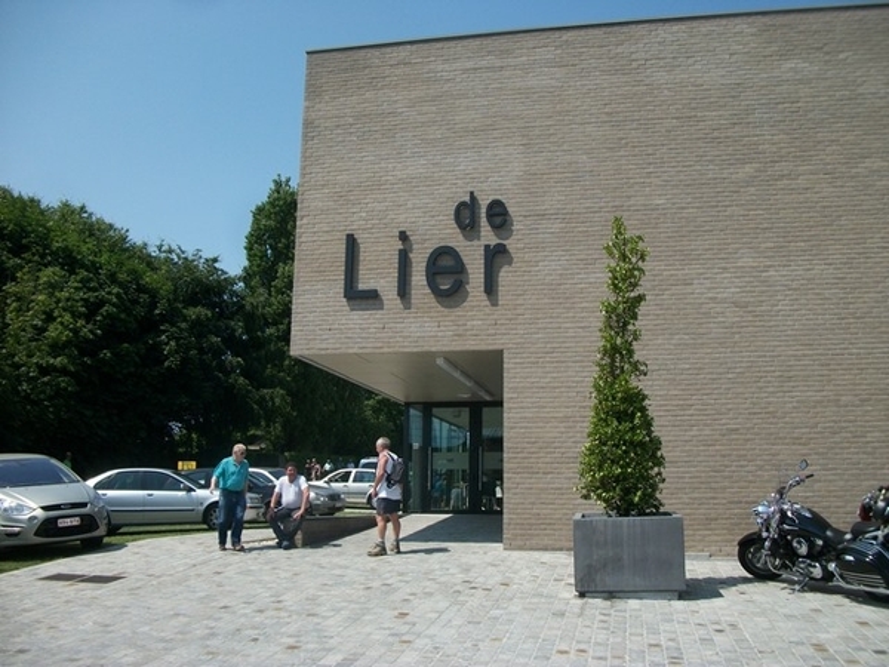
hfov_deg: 56.8
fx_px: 822
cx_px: 444
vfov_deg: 44.2
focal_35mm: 32
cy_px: 334
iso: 80
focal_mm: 5.7
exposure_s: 1/200
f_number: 8.8
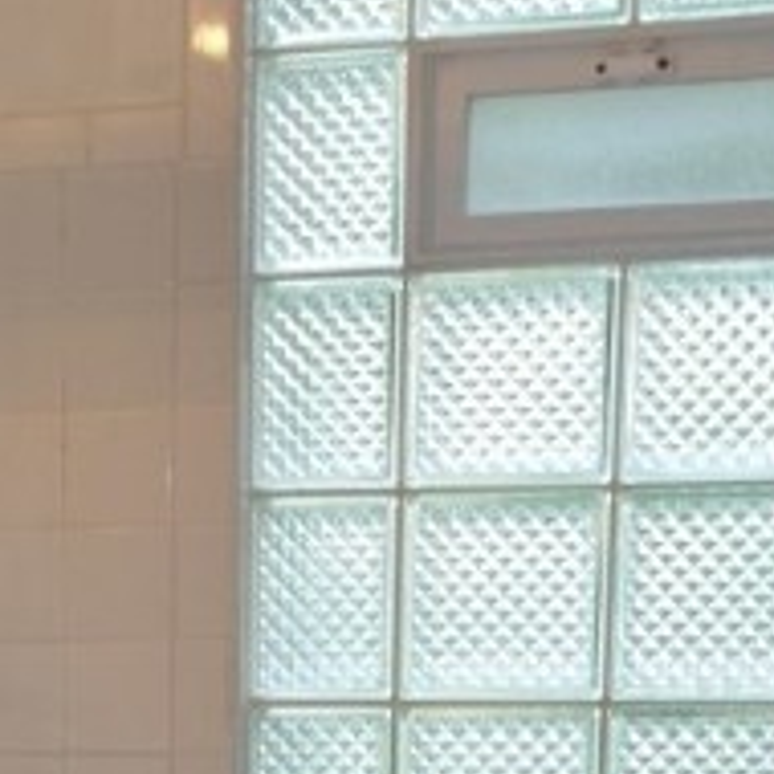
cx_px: -77
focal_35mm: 103
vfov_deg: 15.4
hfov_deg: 16.4
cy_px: 1226
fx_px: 2606
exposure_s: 1/80
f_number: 3.5
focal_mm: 20
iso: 400
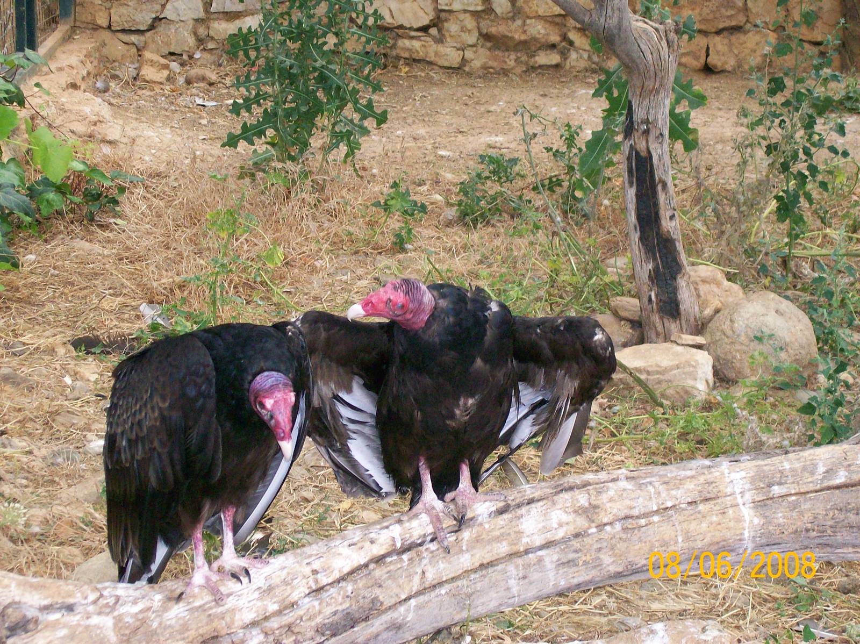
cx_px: 430
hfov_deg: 22.5
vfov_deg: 17.0
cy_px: 322
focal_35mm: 87
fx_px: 2160
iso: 140
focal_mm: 14.3
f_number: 4.3
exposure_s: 1/109
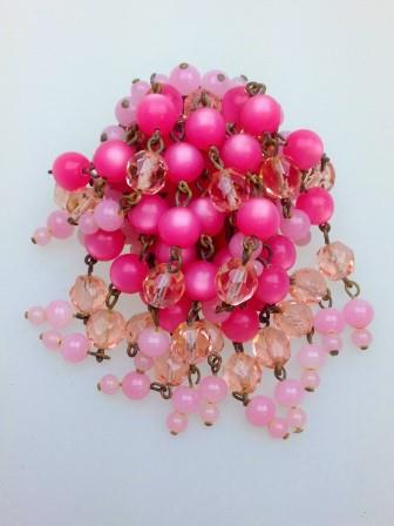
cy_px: 263
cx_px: 197
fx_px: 531
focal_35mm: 35
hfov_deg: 40.7
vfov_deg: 52.6
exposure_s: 1/120
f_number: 2.4
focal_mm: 4.28
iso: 50
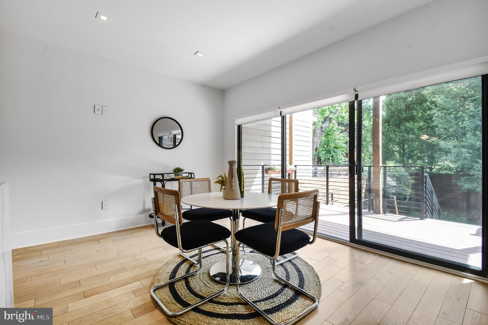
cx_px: 244
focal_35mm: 15
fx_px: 203
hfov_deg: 100.4
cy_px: 162
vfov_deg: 77.2
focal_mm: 10
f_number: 10
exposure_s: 1/15
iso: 200
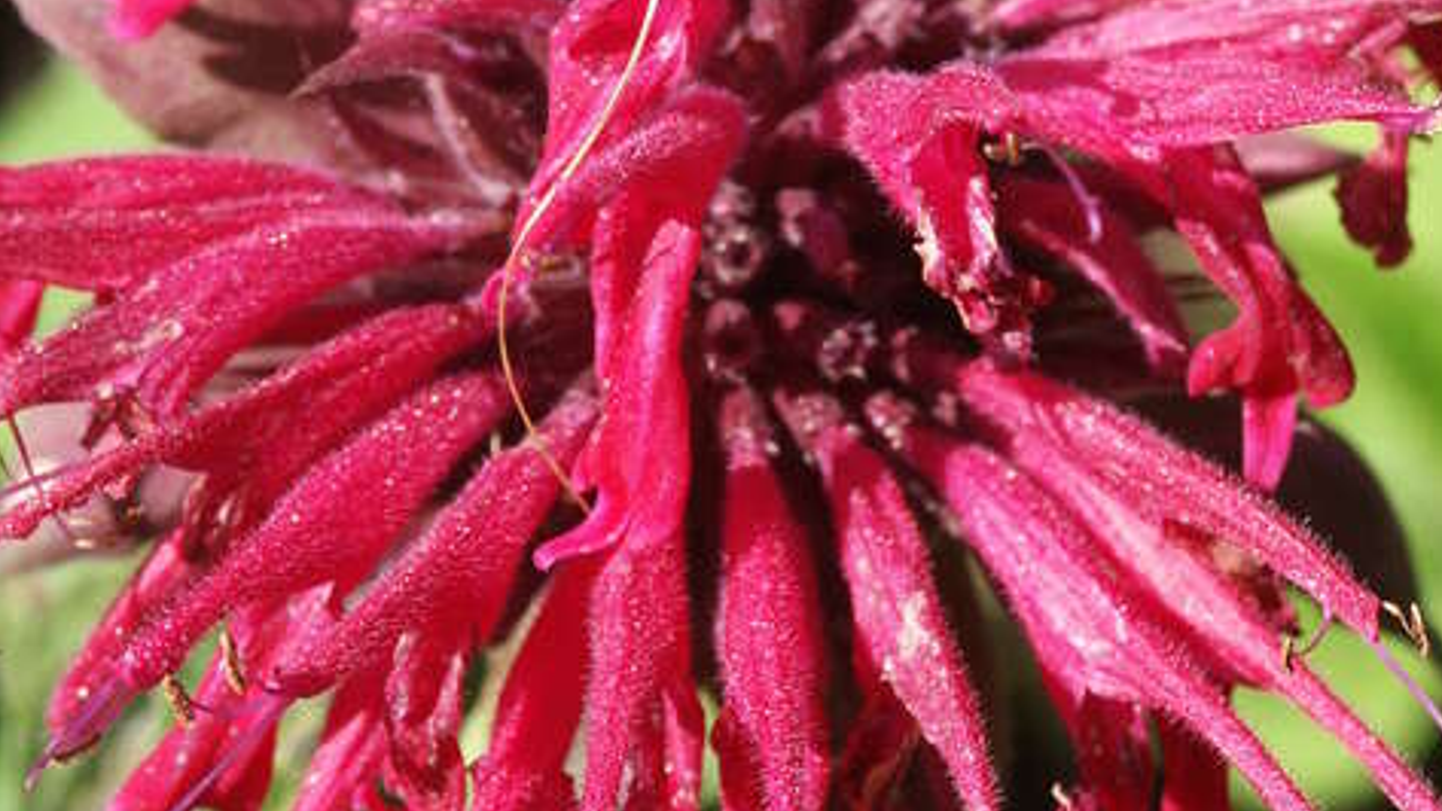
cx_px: 756
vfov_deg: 4.0
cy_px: 175
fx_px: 11738
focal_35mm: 307
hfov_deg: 7.0
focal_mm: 50.69
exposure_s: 1/250
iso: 100
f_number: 5.6
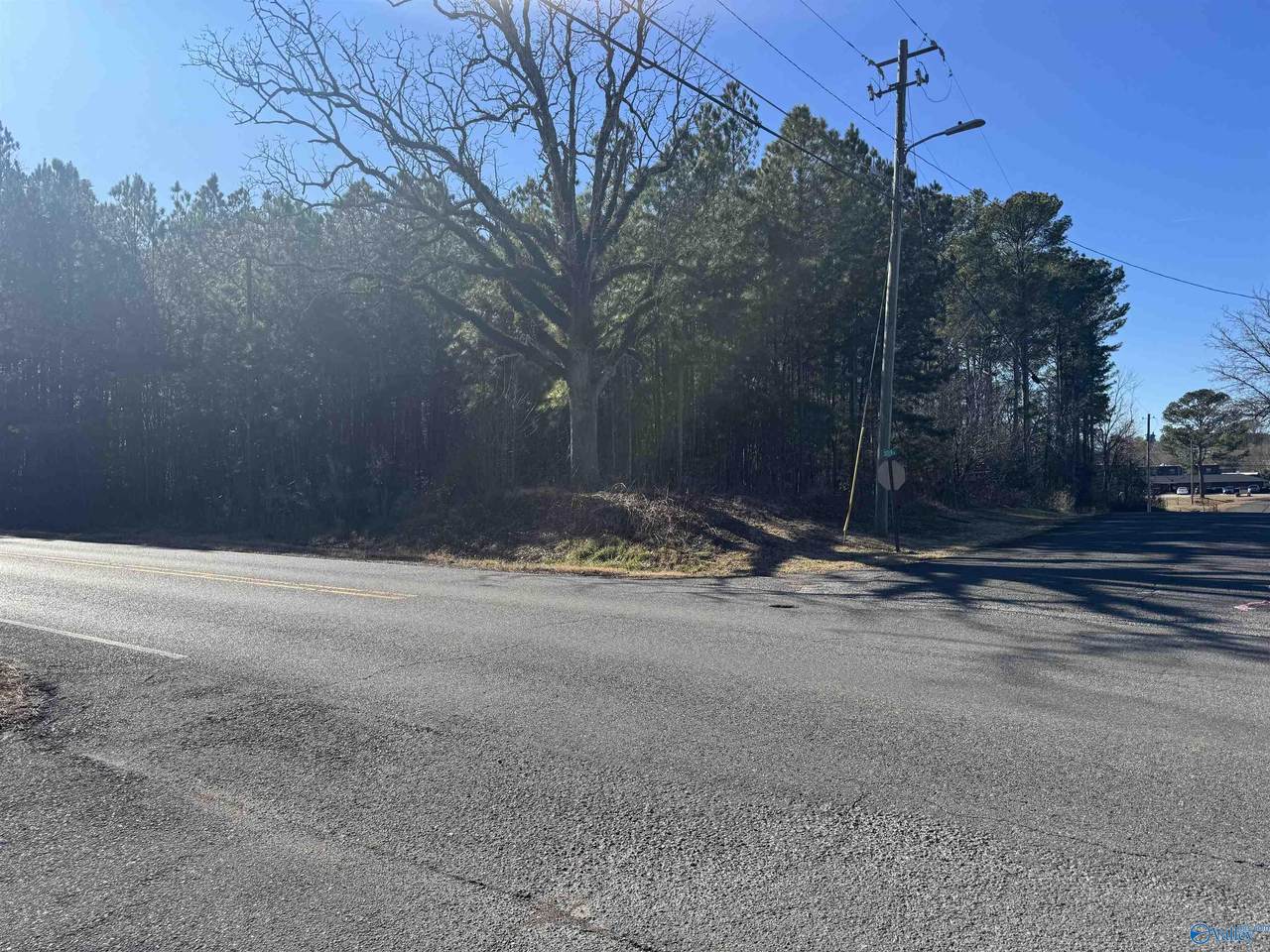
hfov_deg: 71.6
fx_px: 881
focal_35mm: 24
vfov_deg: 56.8
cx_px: 635
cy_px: 476
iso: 80
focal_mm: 6.76
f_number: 1.78
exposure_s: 1/3597
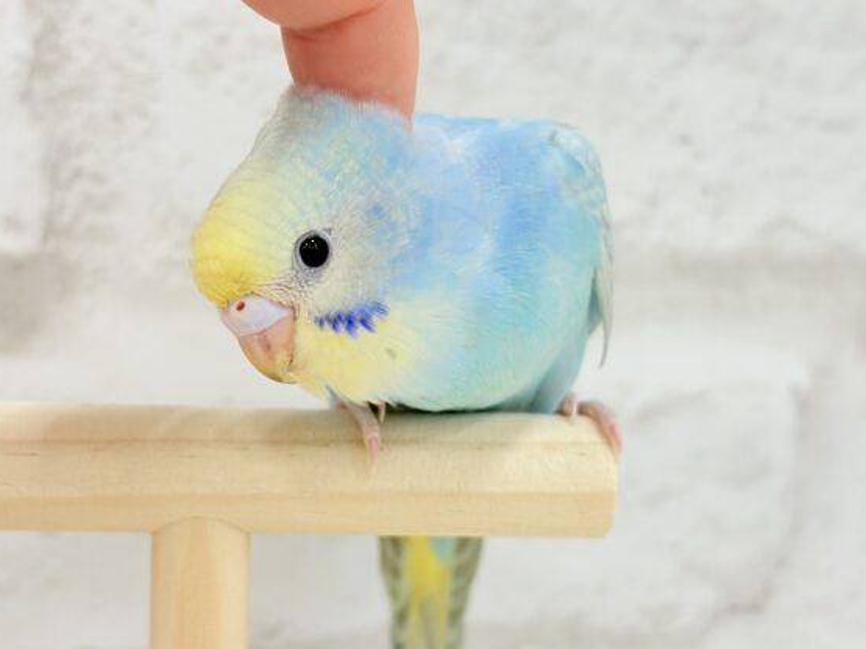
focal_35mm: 60
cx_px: 415
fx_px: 1501
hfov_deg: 32.2
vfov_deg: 24.4
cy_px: 312
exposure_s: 1/100
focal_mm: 5.96
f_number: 1.6
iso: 100
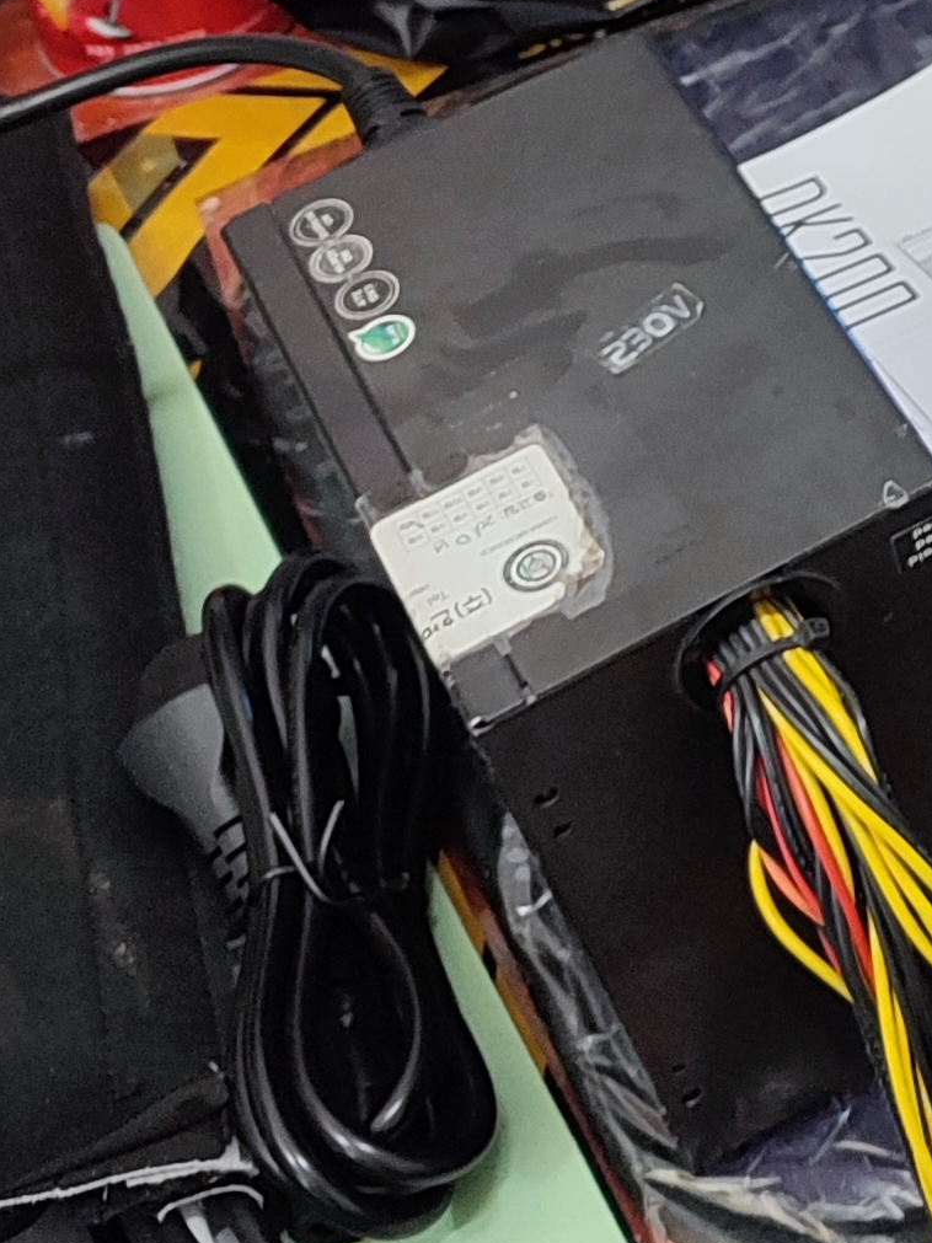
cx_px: 1823
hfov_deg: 13.5
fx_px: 3411
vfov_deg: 19.6
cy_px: -186
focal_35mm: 95
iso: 203
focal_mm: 5.89
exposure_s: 1/30
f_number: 1.89
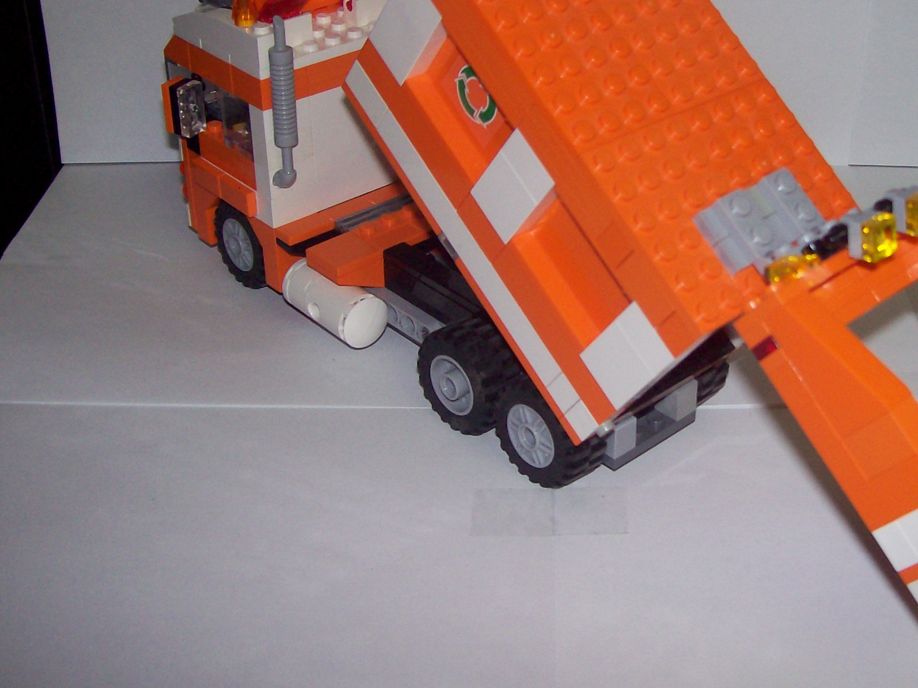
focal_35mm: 53
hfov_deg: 35.8
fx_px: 1405
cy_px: 259
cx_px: 623
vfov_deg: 27.4
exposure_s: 1/64
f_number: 2.7
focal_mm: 6
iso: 80
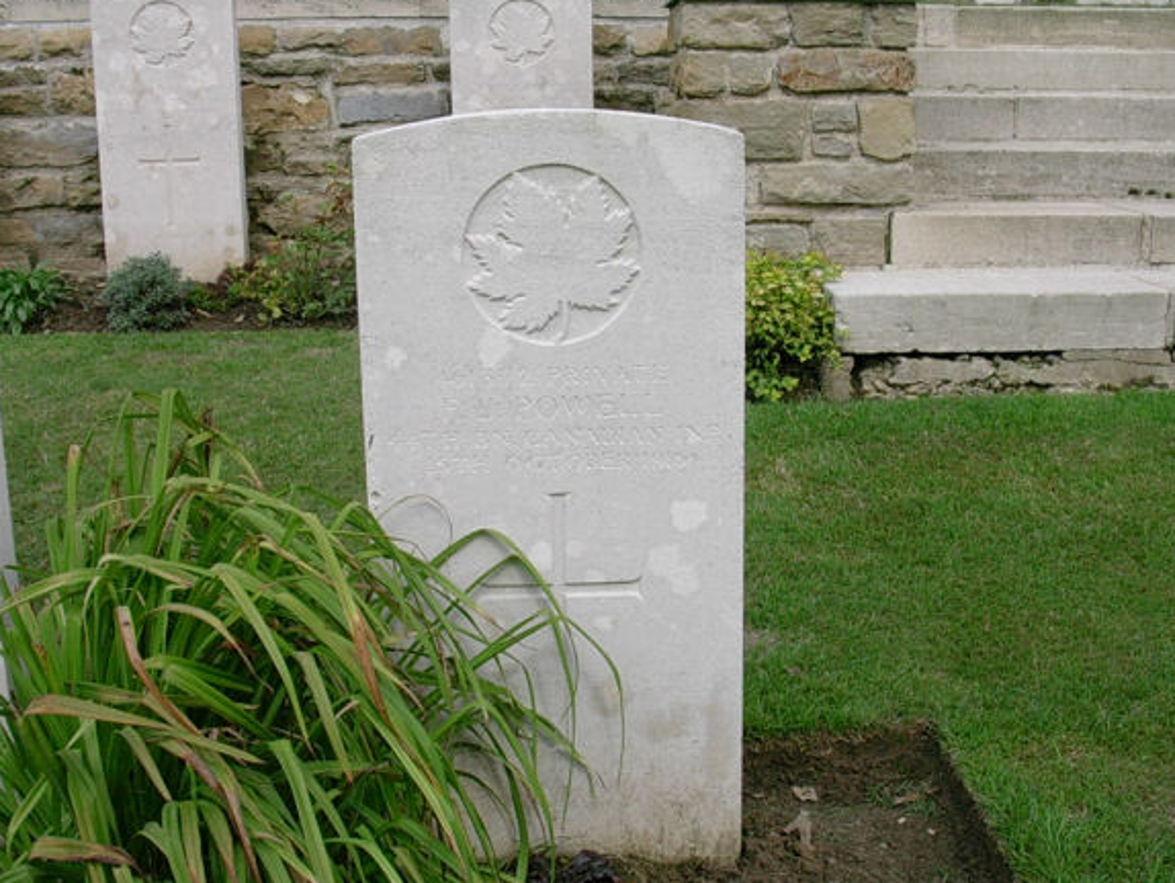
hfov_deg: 40.4
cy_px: 430
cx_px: 612
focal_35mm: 47
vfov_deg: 30.9
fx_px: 1596
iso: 70
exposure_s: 1/197
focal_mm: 6.7
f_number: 5.8
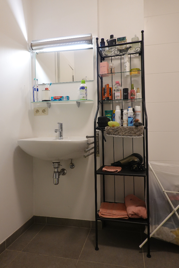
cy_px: 134
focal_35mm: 24
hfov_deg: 53.1
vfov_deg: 73.7
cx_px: 90
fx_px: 179
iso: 400
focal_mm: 9
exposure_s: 1/30
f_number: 2.8
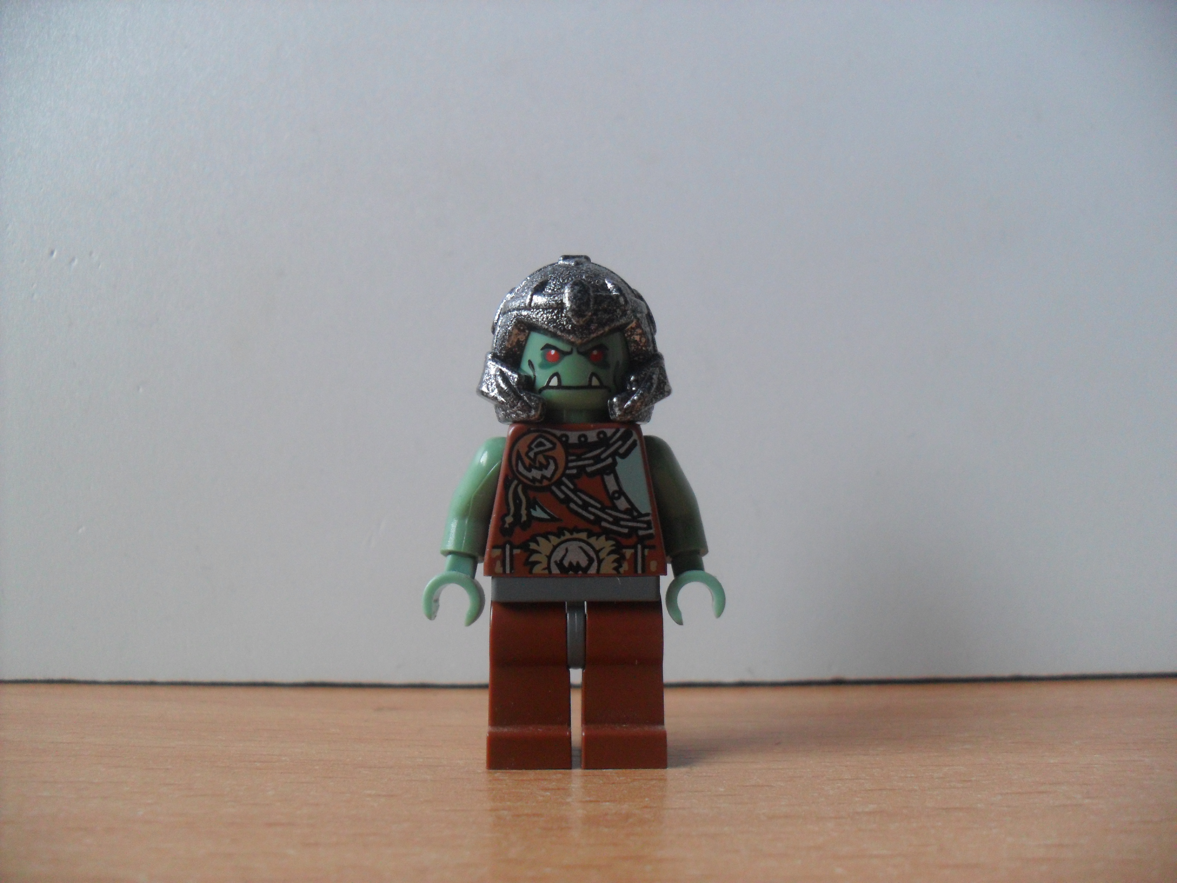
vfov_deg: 40.7
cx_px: 588
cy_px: 442
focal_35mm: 35
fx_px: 1190
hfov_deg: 52.6
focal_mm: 6.3
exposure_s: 1/30
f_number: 3
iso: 200
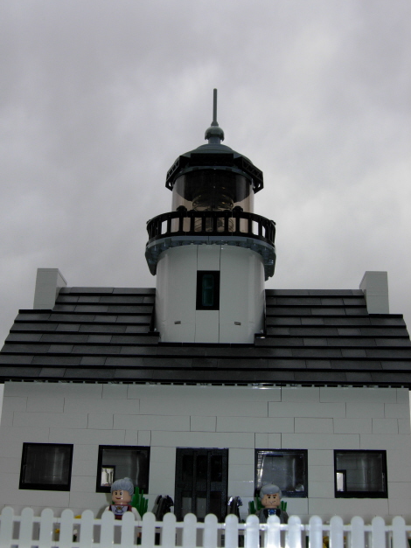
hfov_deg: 29.7
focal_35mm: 49
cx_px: 203
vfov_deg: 38.9
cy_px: 278
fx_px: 776
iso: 50
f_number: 6.1
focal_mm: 10.1
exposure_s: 1/483
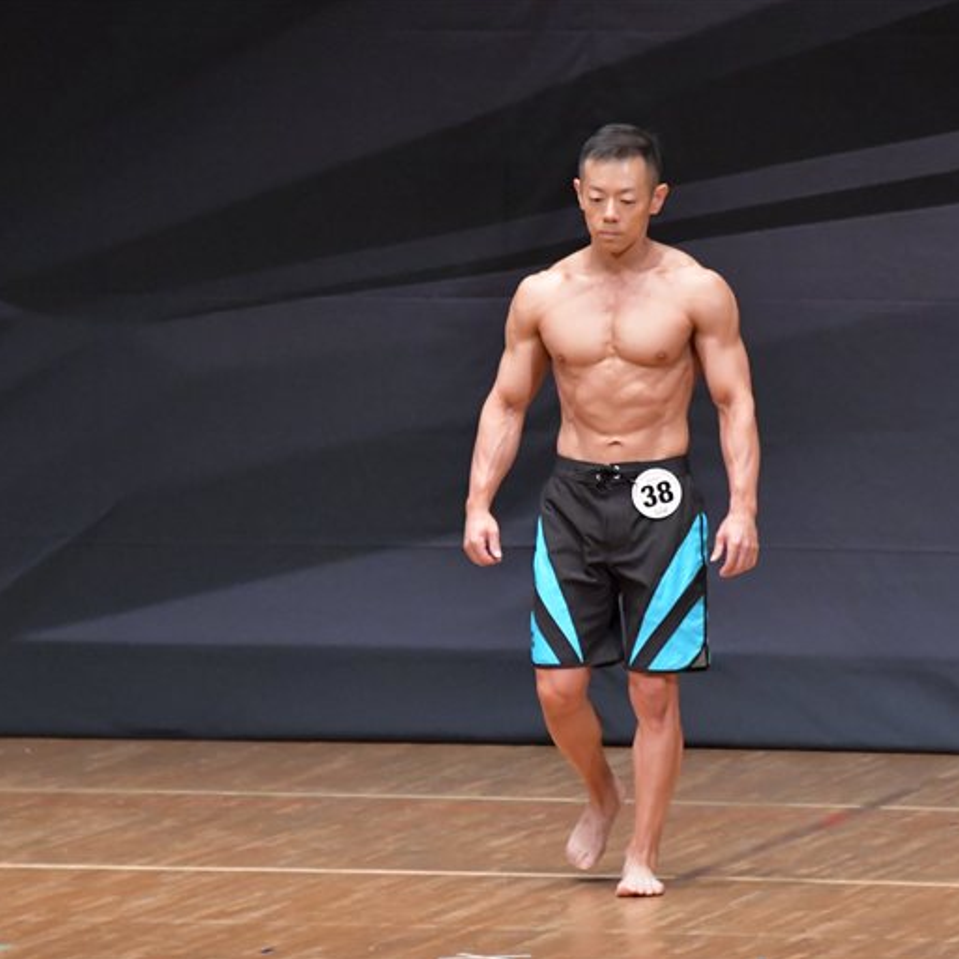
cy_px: 480
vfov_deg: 4.6
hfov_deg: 4.6
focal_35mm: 385
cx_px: 567
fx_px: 12067
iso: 6400
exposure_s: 1/400
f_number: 5.6
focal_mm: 200
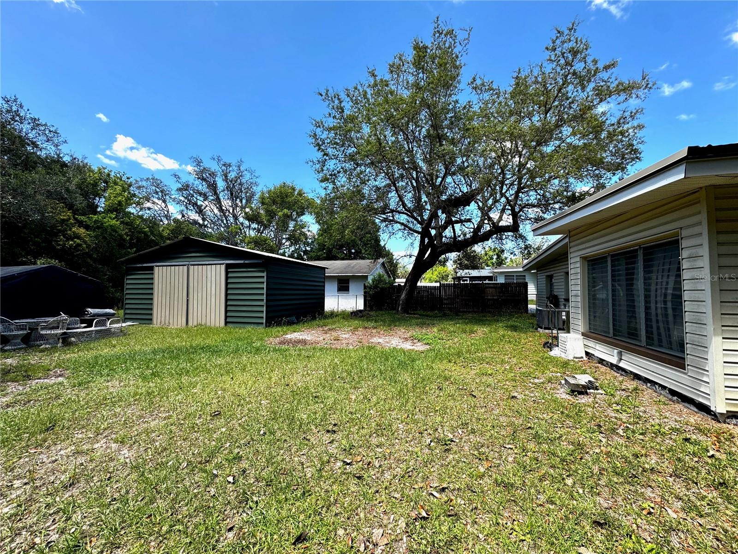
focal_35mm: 14
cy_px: 277
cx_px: 369
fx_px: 298
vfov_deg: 85.7
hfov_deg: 102.1
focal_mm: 2.22
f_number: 2.2
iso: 40
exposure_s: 1/409
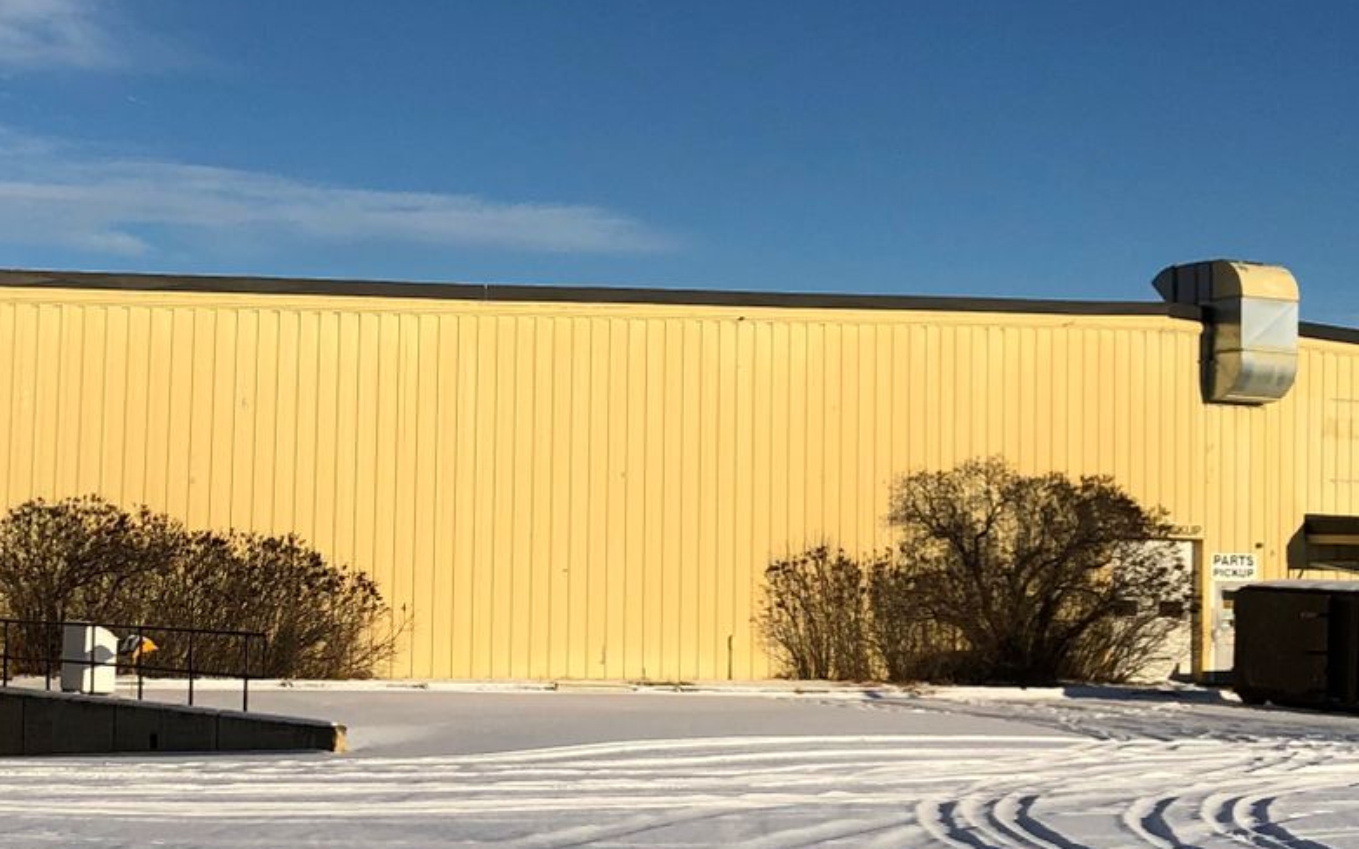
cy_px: 397
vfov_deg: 17.2
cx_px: 428
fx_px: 2815
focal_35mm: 76
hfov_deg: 26.9
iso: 20
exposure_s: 1/4000
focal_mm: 4
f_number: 1.8
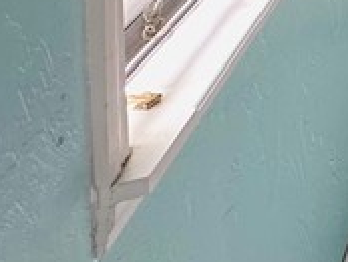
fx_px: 835
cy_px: -417
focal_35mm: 83
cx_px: 875
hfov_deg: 14.1
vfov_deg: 12.6
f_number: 2.2
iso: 100
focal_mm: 2.22
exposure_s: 1/99
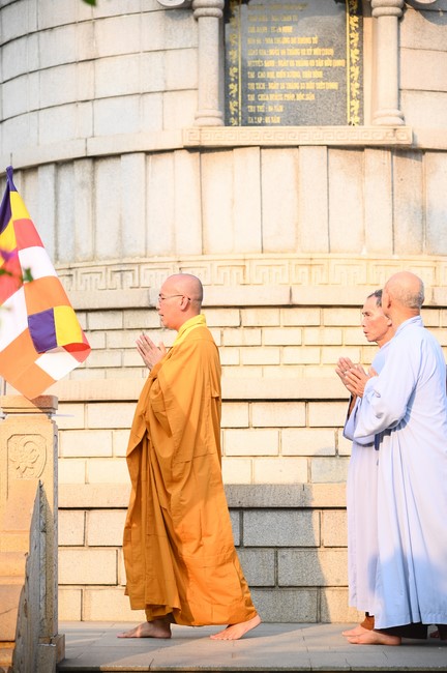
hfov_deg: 13.0
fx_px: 1960
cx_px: 224
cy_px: 336
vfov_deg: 19.5
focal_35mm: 105
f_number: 4.5
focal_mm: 105
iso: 200
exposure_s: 1/320
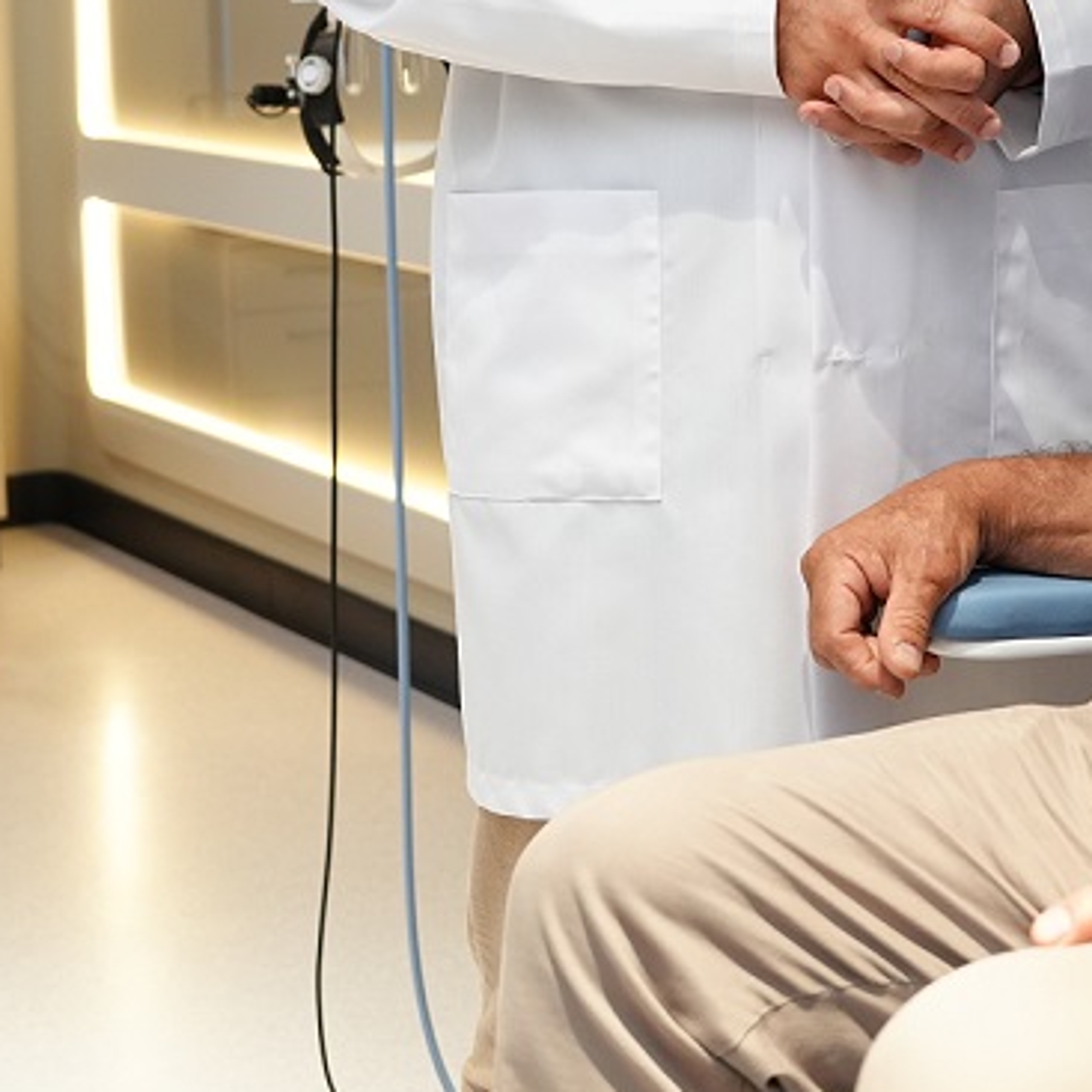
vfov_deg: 22.1
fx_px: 2677
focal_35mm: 75
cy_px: -31
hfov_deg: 21.8
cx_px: 1213
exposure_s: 1/100
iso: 800
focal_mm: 24
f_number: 2.8
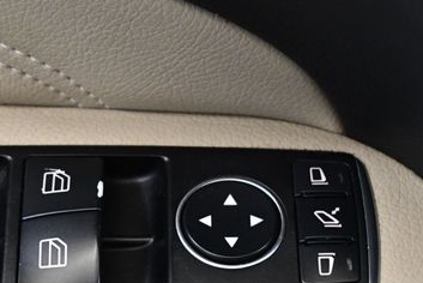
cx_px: 67
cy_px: 210
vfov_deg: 11.8
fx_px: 1364
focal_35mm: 116
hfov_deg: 17.4
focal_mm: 32
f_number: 4.5
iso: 3200
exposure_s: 1/80
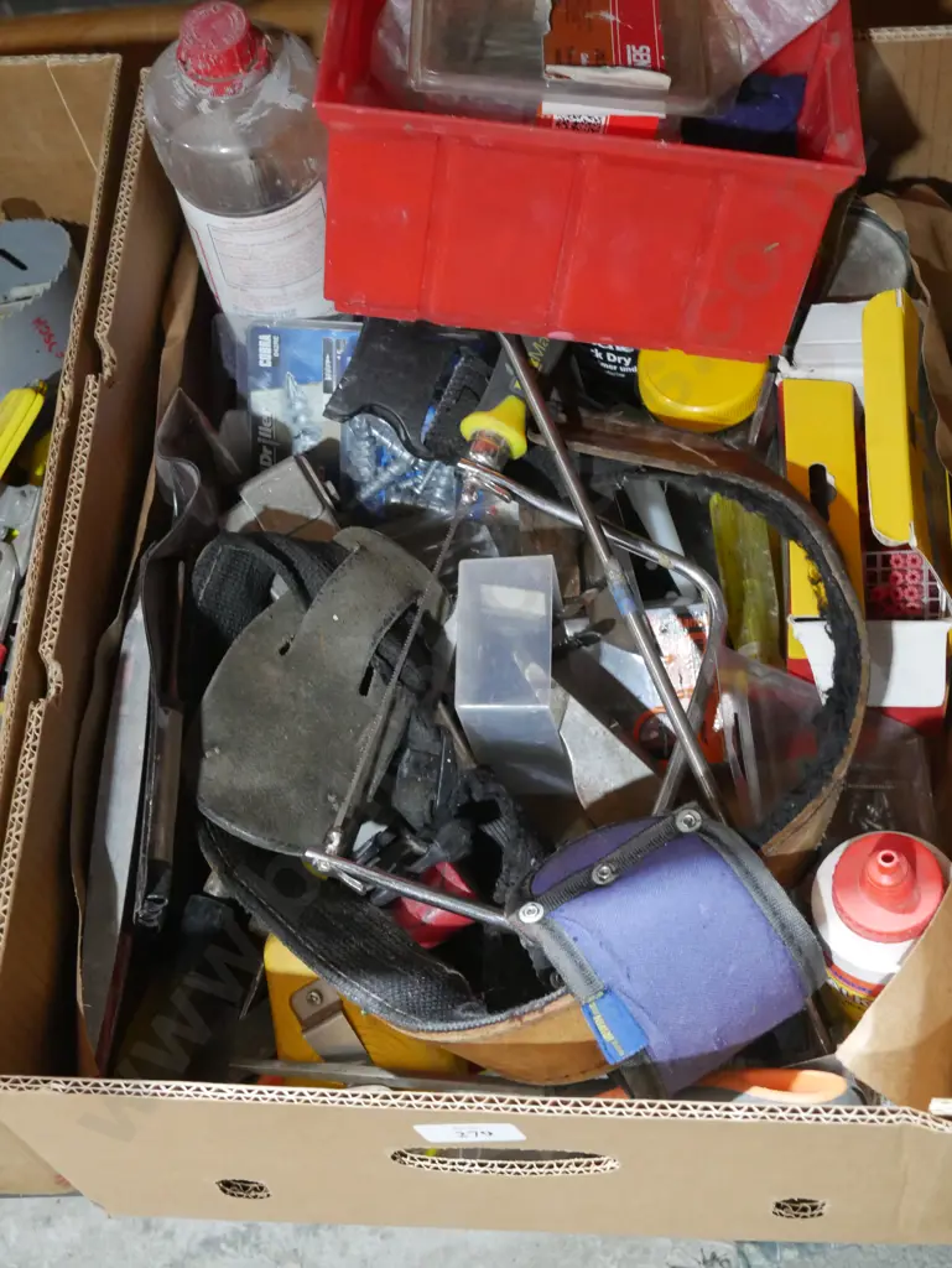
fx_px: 2125
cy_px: 634
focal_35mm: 58
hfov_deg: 25.3
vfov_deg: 33.2
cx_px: 476
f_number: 5.4
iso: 3200
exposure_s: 1/50
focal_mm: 29
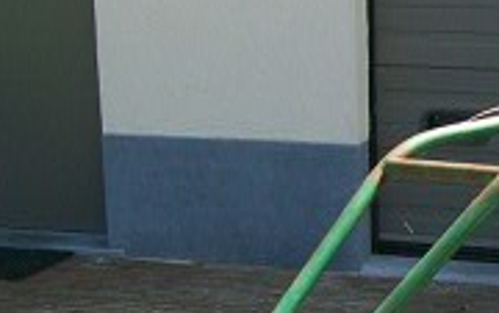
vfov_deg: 10.1
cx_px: 463
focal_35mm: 127
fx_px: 1729
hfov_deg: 16.2
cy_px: 432
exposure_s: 1/400
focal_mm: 6
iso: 64
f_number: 2.7
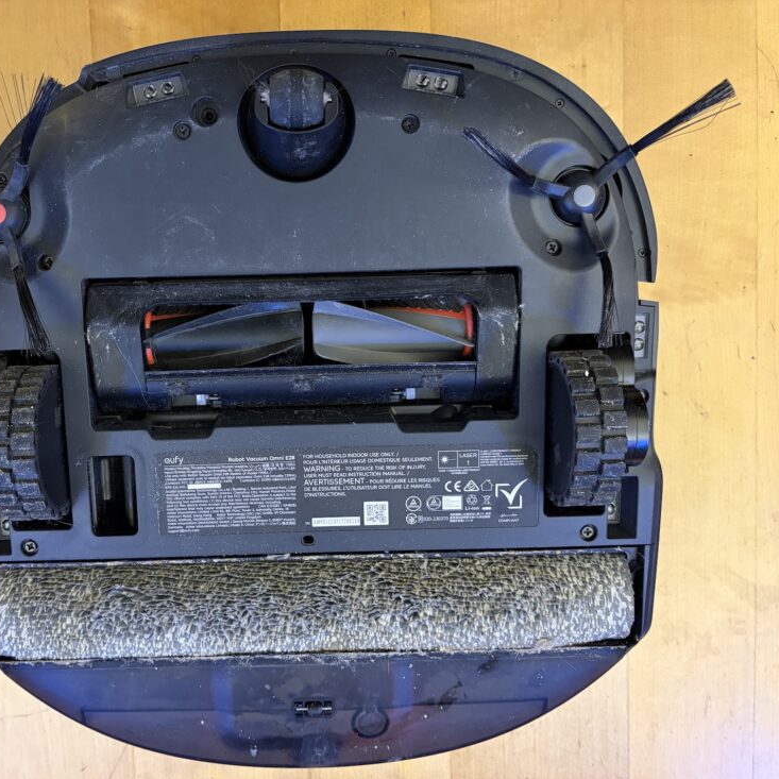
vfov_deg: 52.5
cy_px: 393
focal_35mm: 31
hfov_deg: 52.2
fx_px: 789
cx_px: 310
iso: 500
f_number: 1.6
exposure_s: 1/33
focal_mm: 5.96
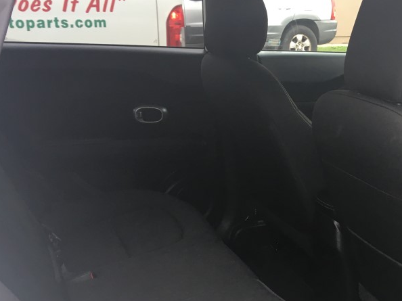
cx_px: 279
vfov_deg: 28.8
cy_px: 211
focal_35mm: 50
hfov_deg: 37.6
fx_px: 580
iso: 25
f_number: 2.2
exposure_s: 1/30
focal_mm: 4.15
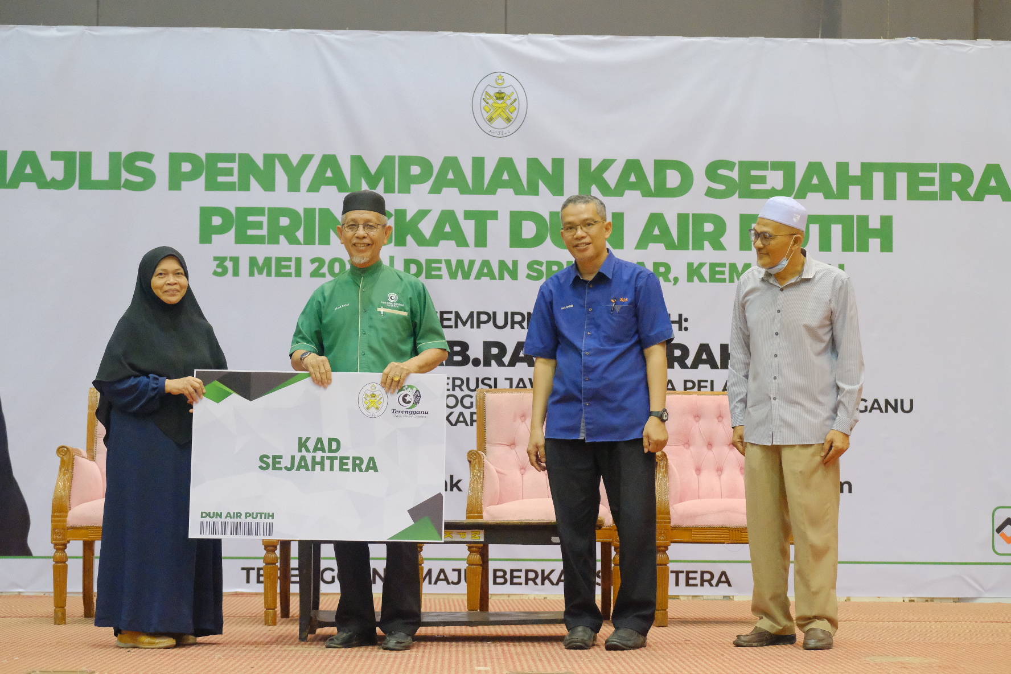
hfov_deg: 25.1
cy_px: 337
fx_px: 2275
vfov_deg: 16.9
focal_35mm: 81
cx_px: 506
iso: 12800
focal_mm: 54.1
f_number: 3.6
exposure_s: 1/160
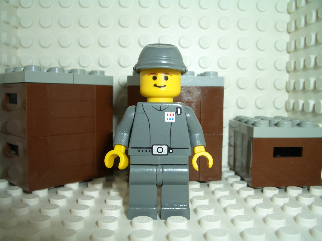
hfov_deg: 52.6
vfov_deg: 40.7
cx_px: 161
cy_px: 120
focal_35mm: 35
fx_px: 326
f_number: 4.3
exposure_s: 1/60
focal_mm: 5.8
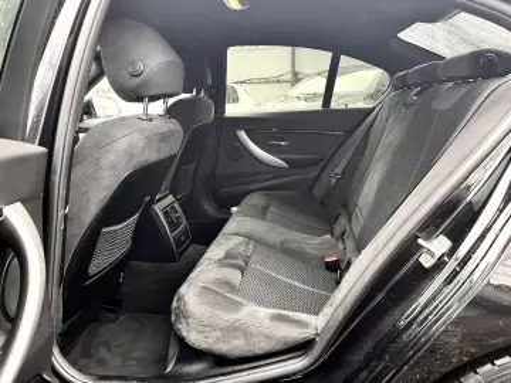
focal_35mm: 26
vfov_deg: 53.1
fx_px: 384
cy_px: 192
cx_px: 256
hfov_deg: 67.3
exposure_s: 1/60
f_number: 1.6
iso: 160
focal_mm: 5.1
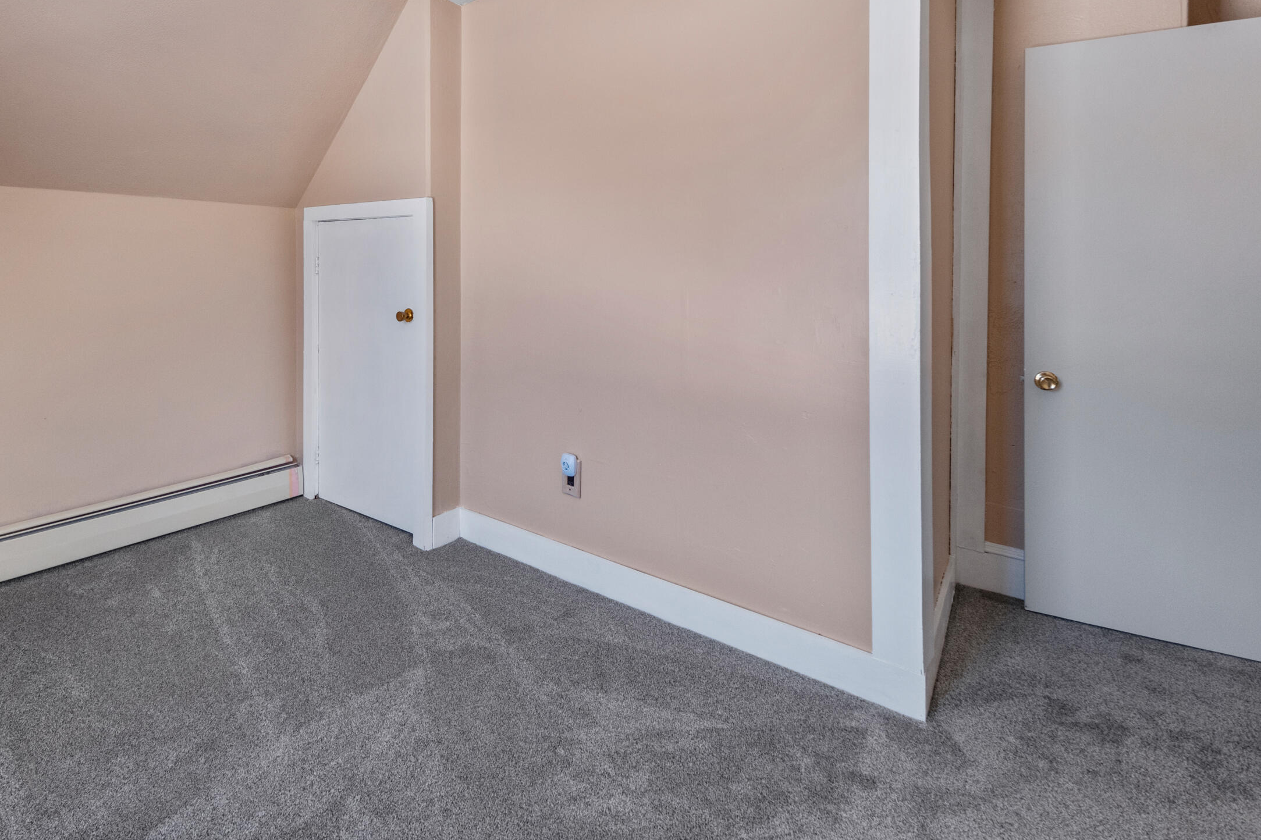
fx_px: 630
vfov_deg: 65.7
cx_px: 519
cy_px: 286
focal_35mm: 18
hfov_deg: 89.1
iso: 500
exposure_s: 1/20
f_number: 8
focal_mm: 8.9
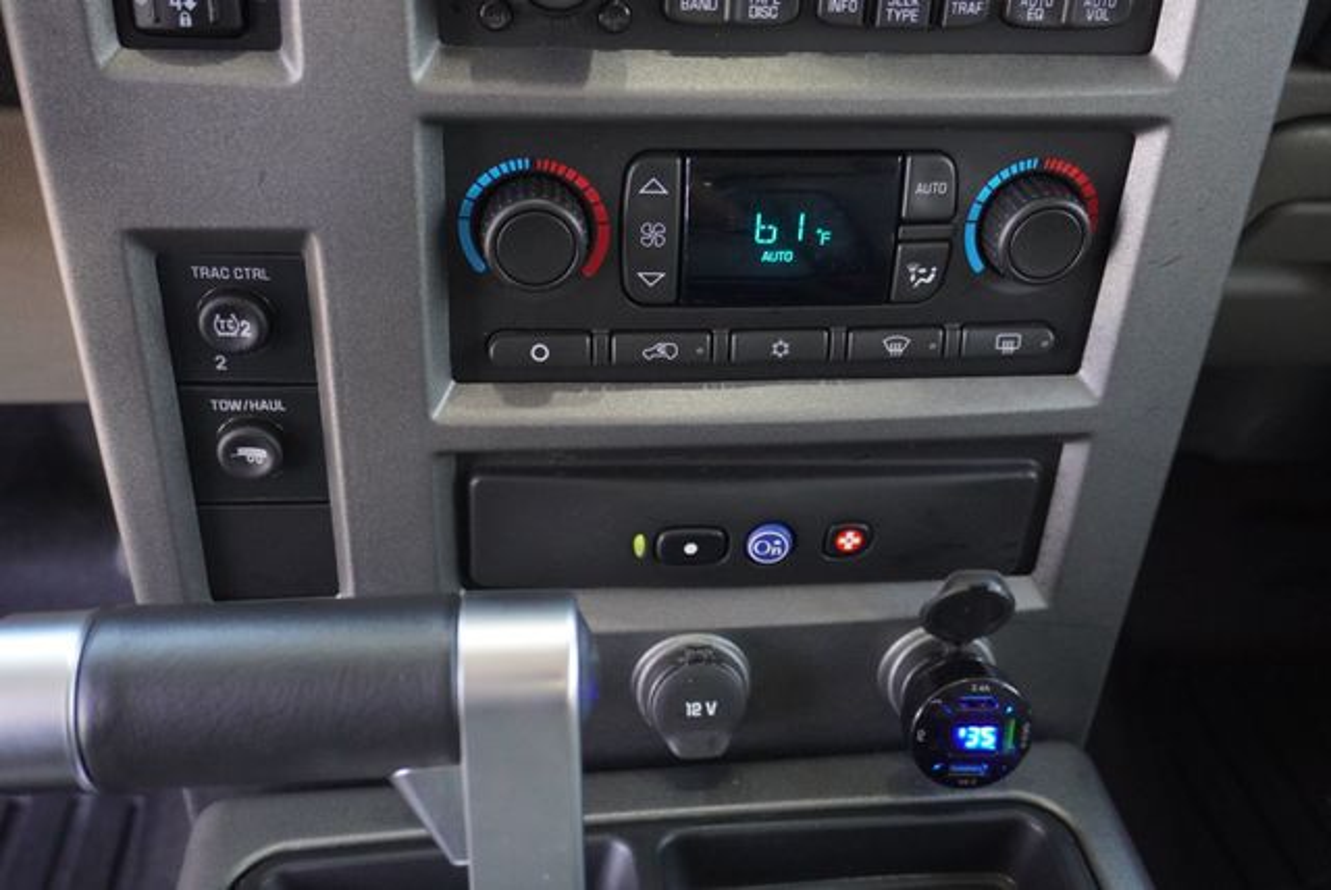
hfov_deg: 55.1
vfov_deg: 38.4
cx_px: 666
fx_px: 1277
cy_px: 445
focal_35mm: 34
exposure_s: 1/320
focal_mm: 23
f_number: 4
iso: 3200
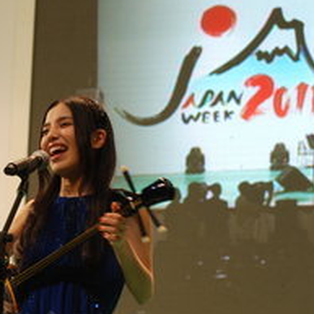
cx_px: 76
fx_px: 2381
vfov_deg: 7.5
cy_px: 242
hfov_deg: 7.5
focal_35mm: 232
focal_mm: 70
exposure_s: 1/40
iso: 100
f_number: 4.5
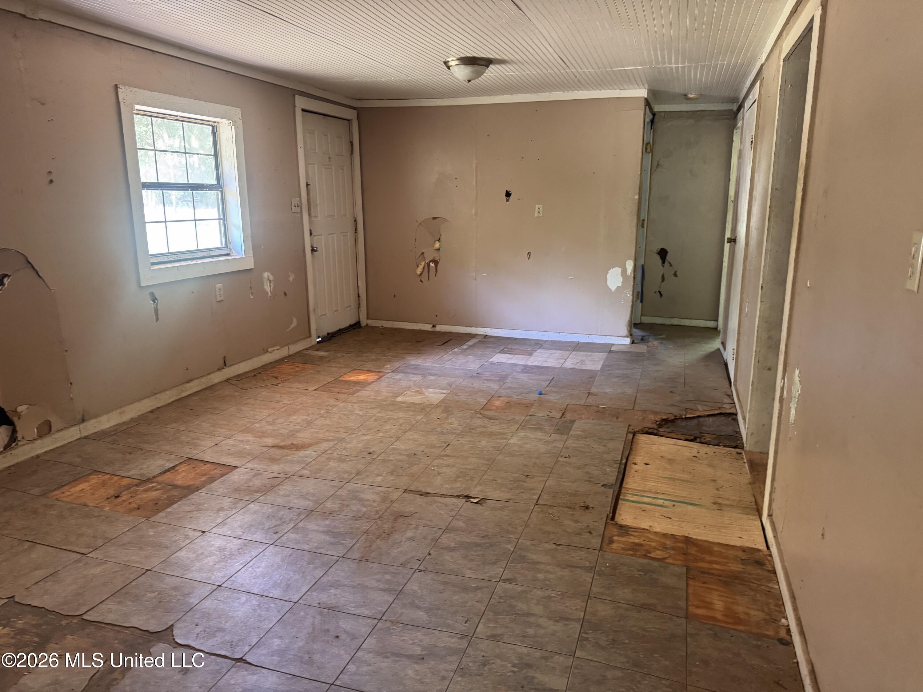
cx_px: 462
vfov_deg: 56.8
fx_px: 640
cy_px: 346
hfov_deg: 71.6
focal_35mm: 24
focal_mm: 6.76
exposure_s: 1/60
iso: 500
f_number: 1.78
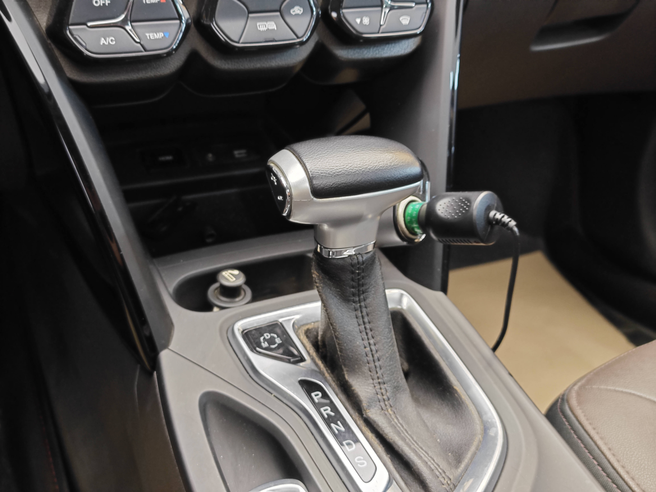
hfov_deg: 41.2
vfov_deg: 31.5
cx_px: 328
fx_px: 872
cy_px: 246
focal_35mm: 46
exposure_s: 1/25
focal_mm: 8.7
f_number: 1.9
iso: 400
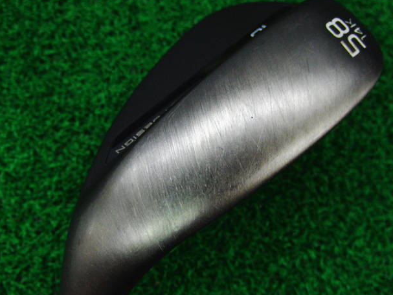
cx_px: 205
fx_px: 443
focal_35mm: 39
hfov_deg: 47.9
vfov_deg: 36.8
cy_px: 147
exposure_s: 1/60
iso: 400
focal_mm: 6.42
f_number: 3.6
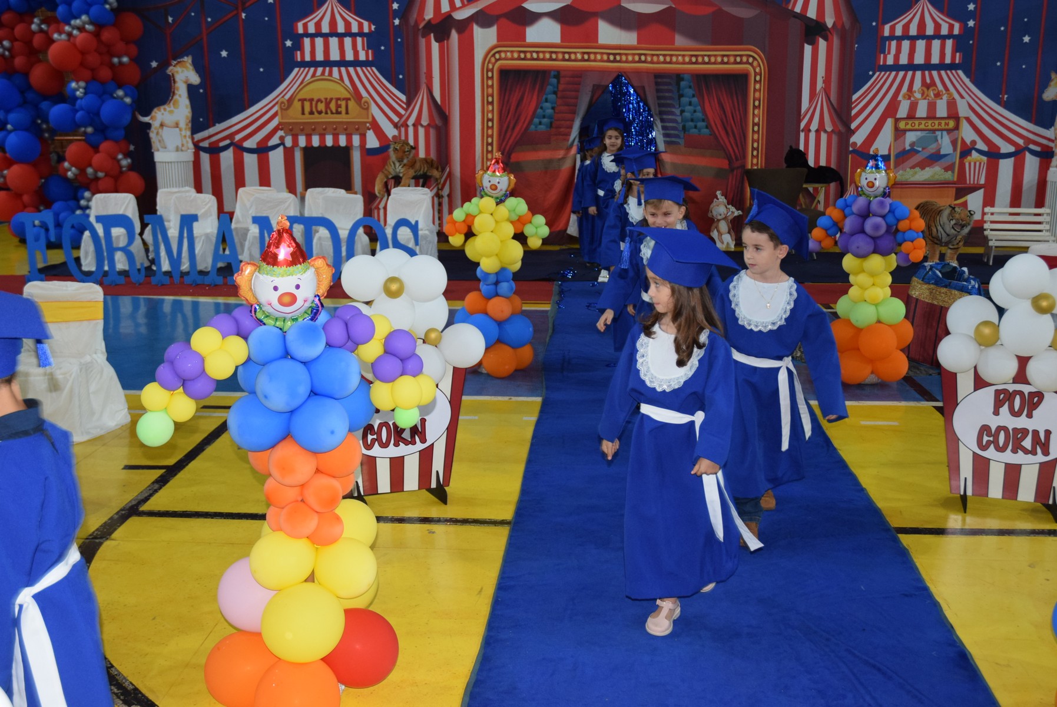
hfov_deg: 51.2
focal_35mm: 38
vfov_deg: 35.6
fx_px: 1102
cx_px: 528
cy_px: 354
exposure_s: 1/60
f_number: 3.8
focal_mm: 25
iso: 1000
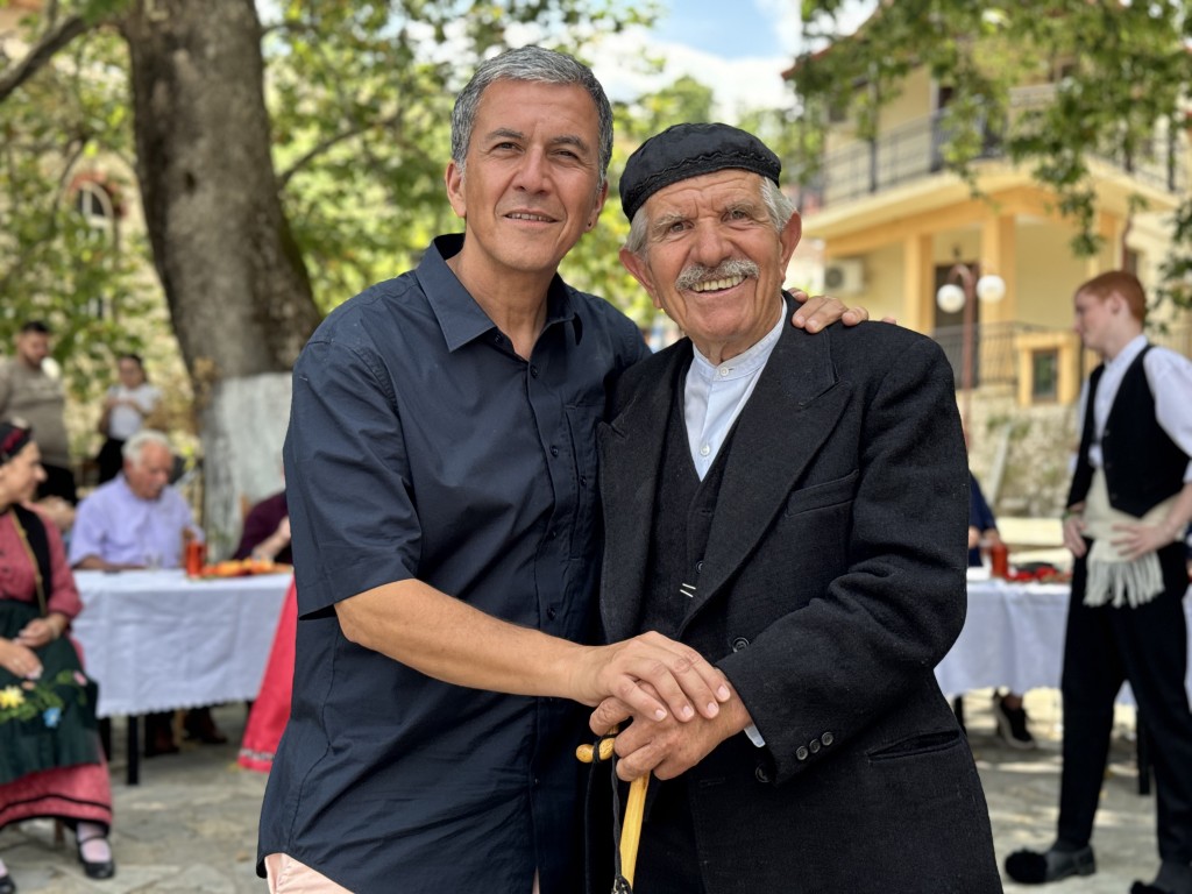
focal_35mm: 48
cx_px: 596
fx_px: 1653
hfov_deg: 39.7
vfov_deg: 30.3
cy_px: 447
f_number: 1.78
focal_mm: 6.76
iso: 64
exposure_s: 1/952
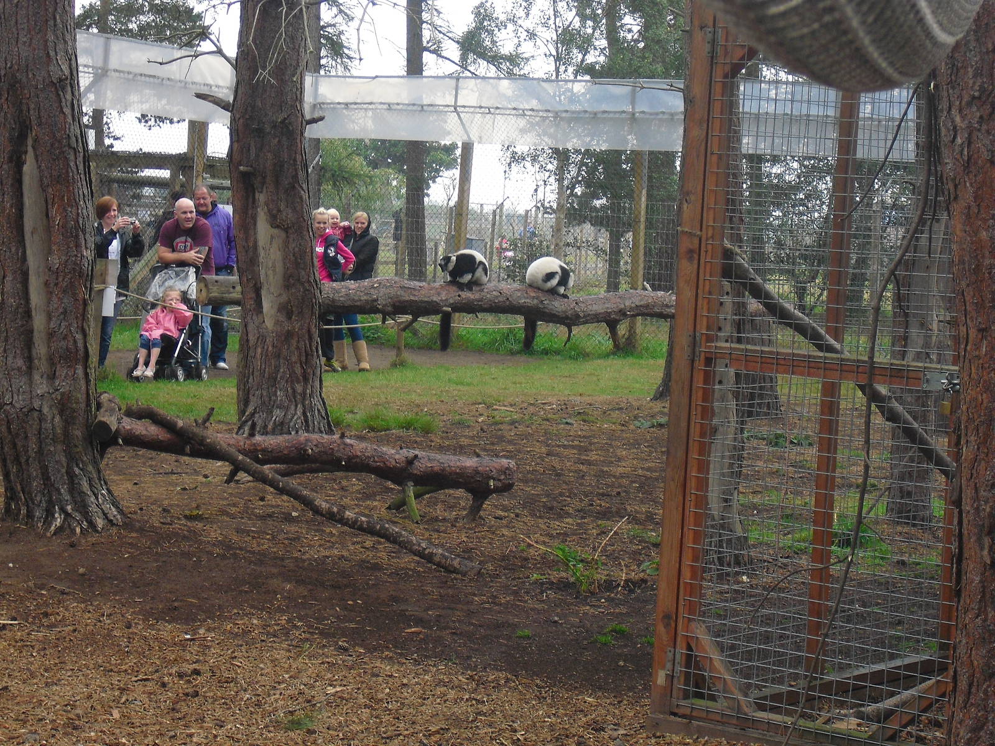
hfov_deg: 22.0
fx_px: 2558
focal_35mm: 89
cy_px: 373
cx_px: 498
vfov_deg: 16.6
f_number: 5.1
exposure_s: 1/80
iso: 200
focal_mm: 15.7
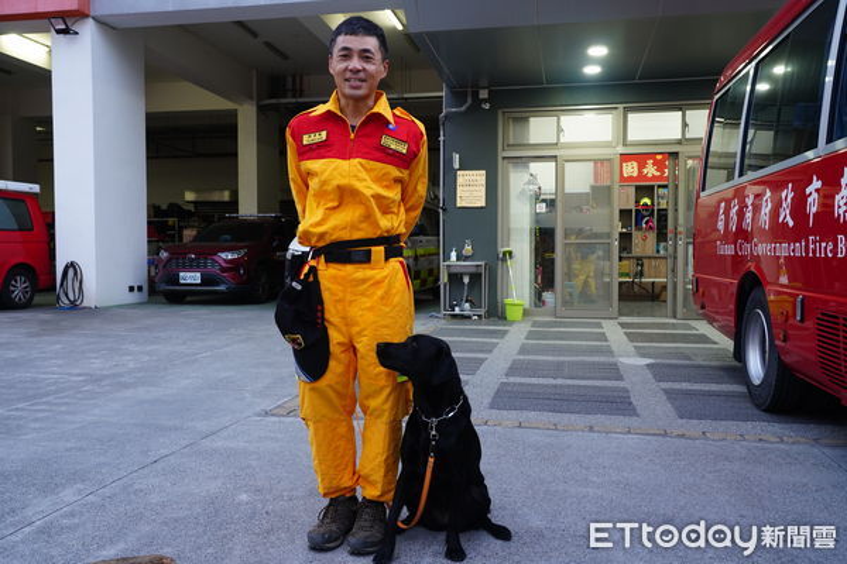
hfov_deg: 63.7
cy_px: 282
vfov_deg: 45.0
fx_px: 682
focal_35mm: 29
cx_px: 424
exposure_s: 1/30
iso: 1600
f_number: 6.3
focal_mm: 29
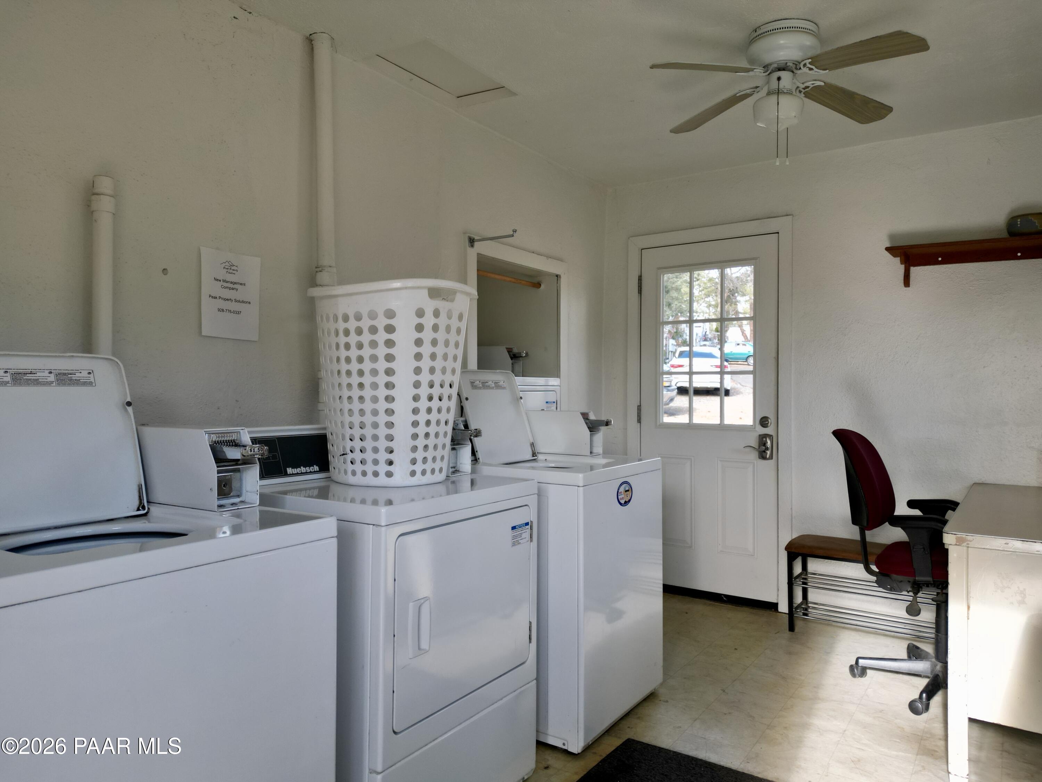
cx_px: 521
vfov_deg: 56.8
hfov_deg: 71.6
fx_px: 722
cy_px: 391
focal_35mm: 24
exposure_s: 1/200
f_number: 1.7
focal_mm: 6.72
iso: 120
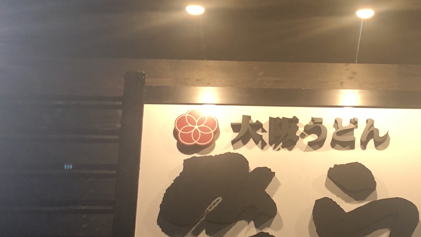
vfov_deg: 14.9
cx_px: 346
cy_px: 173
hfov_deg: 25.7
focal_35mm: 81
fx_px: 904
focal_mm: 4
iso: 40
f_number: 1.8
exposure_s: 1/17
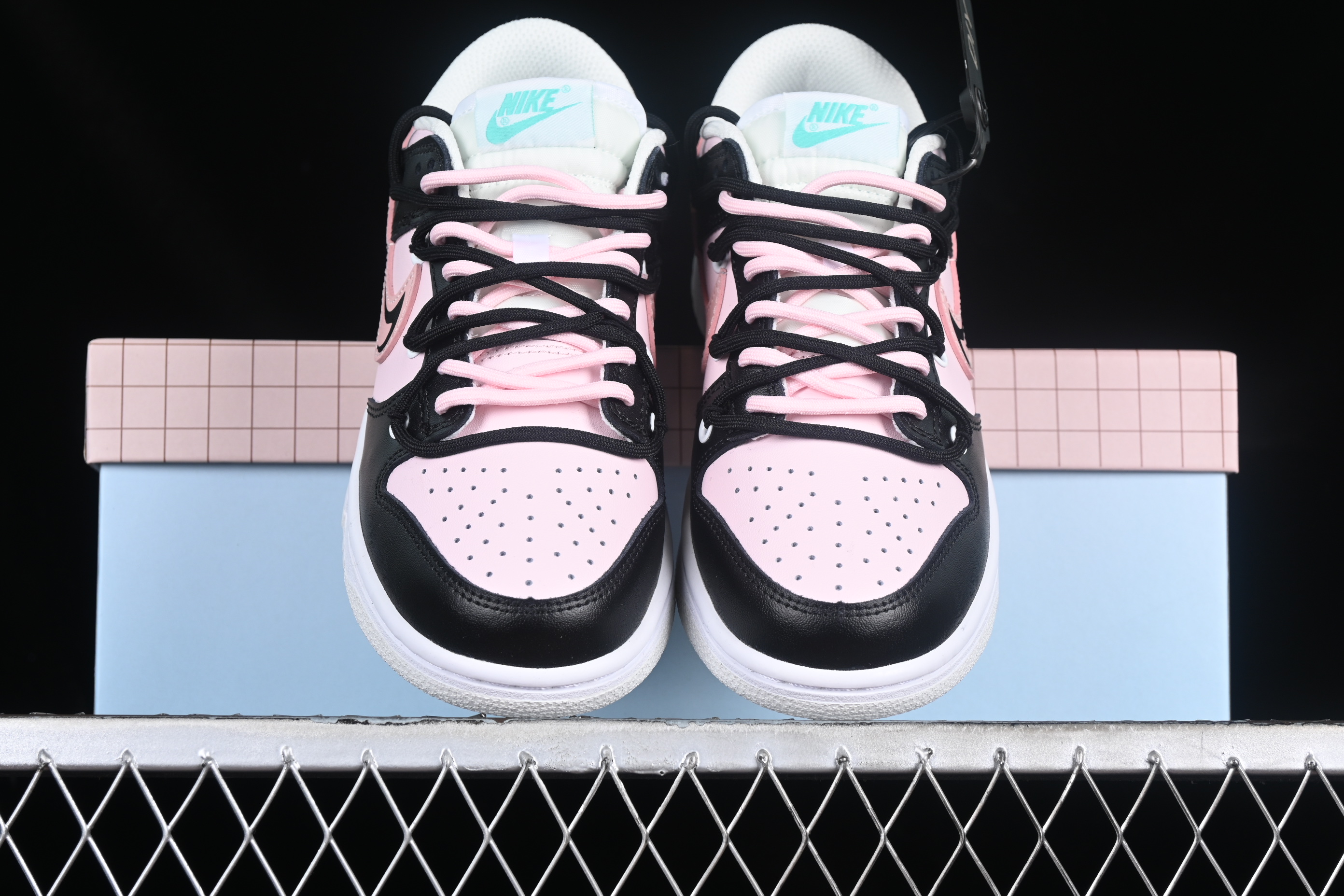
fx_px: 2800
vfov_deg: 18.2
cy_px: 448
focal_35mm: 75
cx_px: 672
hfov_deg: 27.0
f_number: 7.1
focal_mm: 50
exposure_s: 1/60
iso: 160
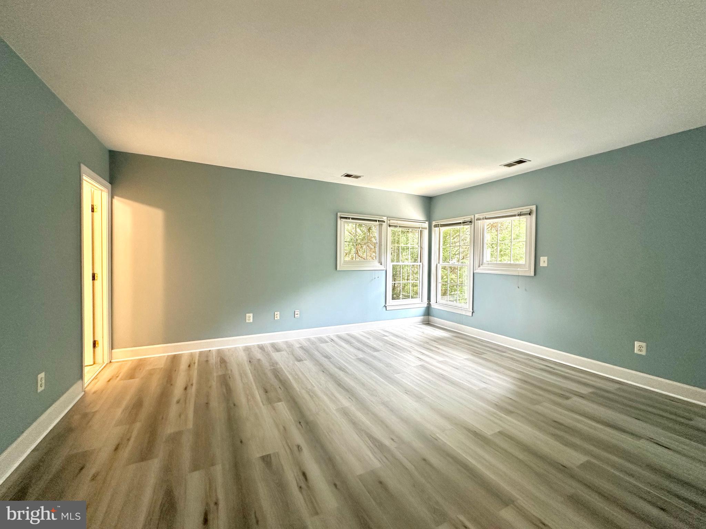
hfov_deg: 102.1
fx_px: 286
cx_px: 353
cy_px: 264
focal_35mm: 14
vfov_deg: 85.7
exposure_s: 1/120
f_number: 2.2
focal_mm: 2.22
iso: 200
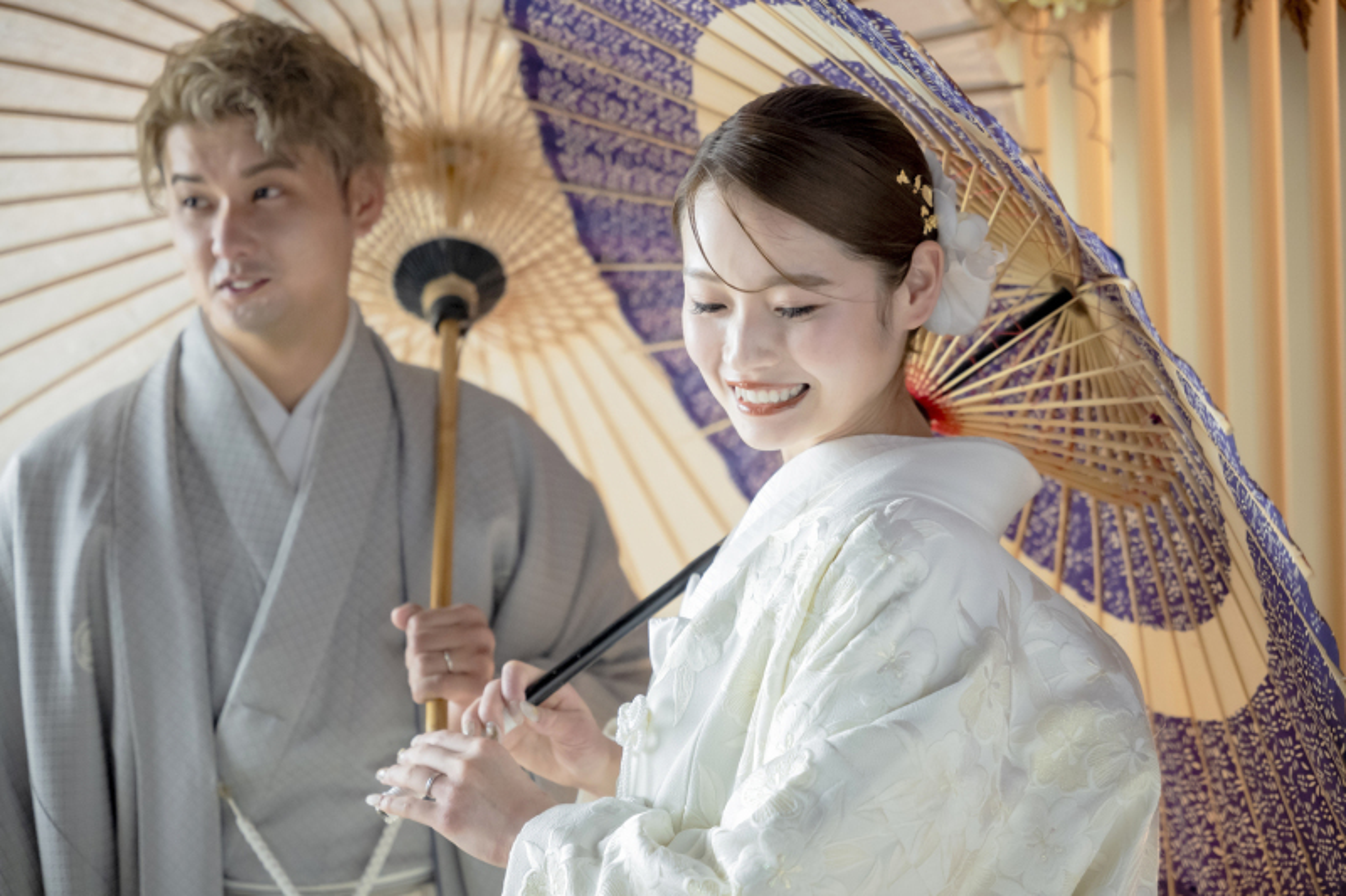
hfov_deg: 28.8
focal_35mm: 70
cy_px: 448
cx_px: 673
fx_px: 2617
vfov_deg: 19.4
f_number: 2.8
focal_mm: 70
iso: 1600
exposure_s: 1/125
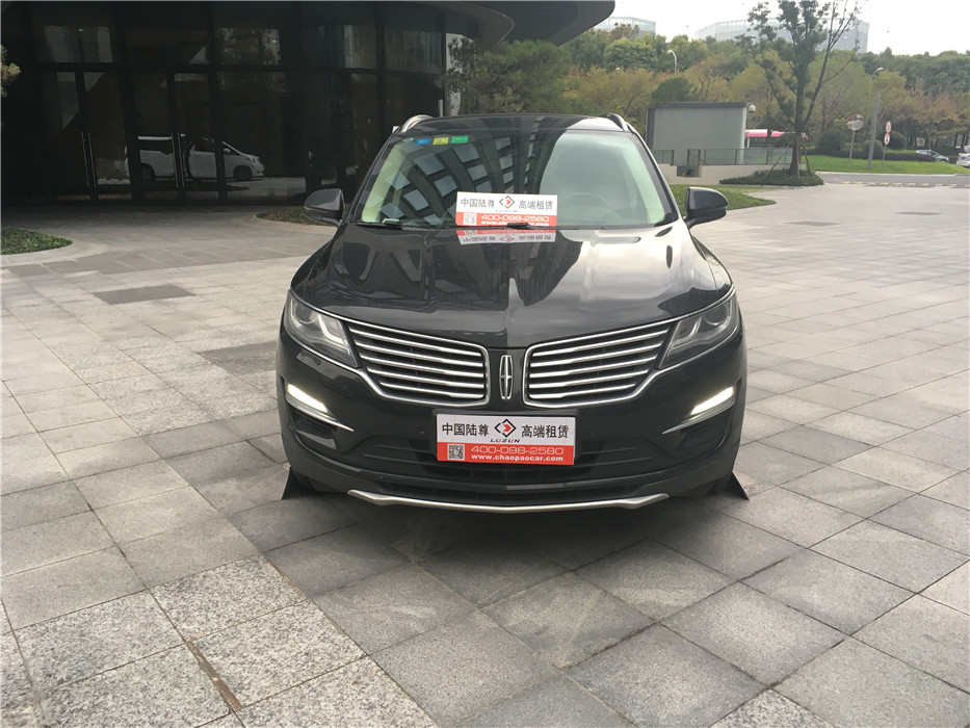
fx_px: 813
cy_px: 364
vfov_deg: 48.2
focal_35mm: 29
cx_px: 485
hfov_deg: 61.7
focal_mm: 4.15
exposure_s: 1/33
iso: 25
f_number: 2.2
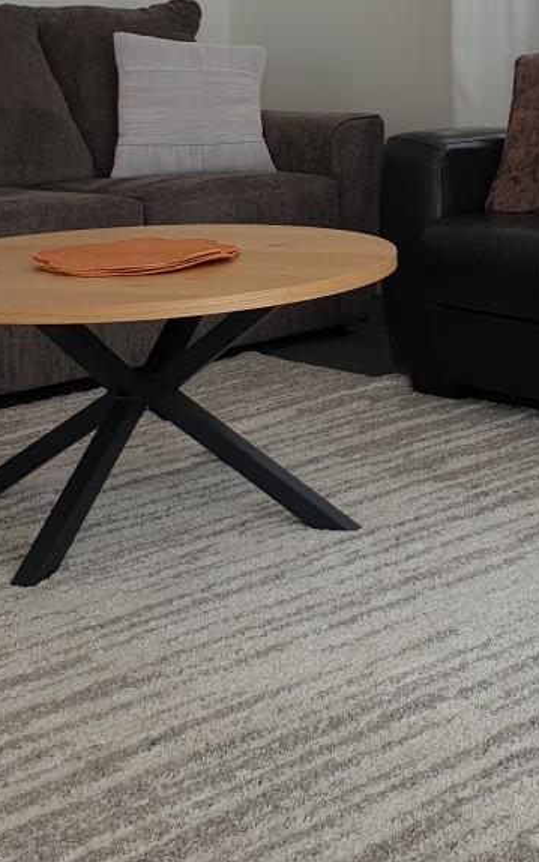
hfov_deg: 18.0
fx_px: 1691
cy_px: 184
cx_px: 422
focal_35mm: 72
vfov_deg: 28.0
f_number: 2.4
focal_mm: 4.3
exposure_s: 1/240
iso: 50
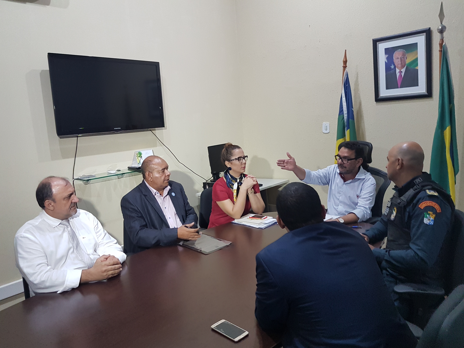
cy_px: 174
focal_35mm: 26
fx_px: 349
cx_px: 232
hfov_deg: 67.3
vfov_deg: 53.1
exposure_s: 1/40
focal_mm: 4.2
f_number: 1.7
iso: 160
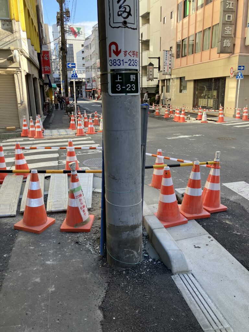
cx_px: 124
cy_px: 166
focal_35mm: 28
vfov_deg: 63.4
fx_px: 269
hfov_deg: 49.7
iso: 32
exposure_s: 1/245
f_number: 1.8
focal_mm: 3.99
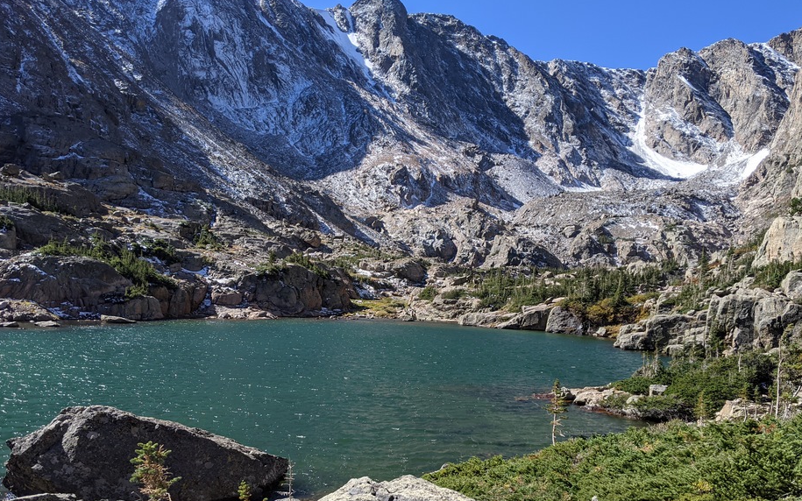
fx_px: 699
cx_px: 444
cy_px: 312
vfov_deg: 39.2
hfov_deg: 59.5
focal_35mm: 32
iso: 50
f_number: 1.8
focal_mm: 4.44
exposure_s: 1/2132
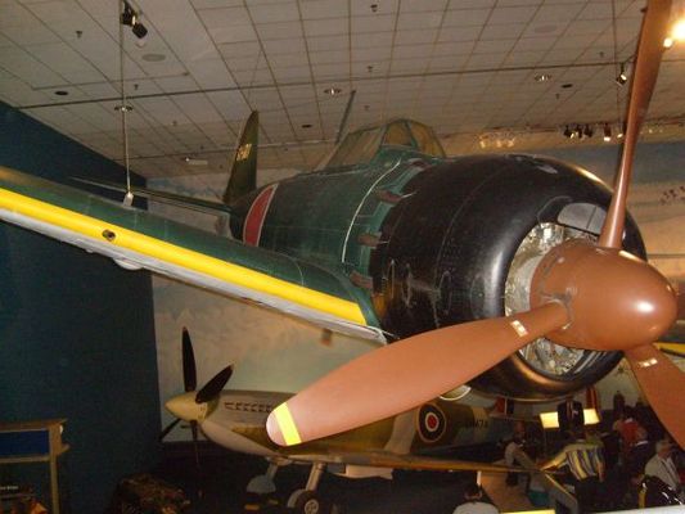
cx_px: 342
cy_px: 257
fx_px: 693
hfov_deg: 52.6
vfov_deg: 40.7
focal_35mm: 35
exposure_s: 1/45
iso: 400
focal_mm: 5.8
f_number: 2.8
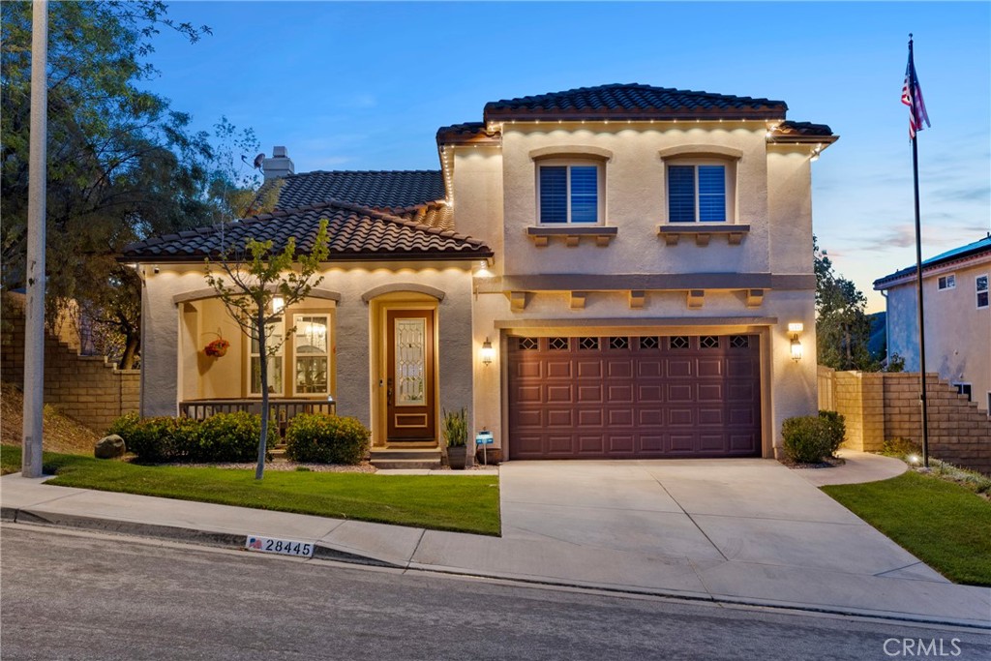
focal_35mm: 37
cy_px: 330
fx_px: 1019
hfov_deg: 51.9
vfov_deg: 36.0
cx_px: 496
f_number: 8
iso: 400
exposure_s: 4
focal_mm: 25.3
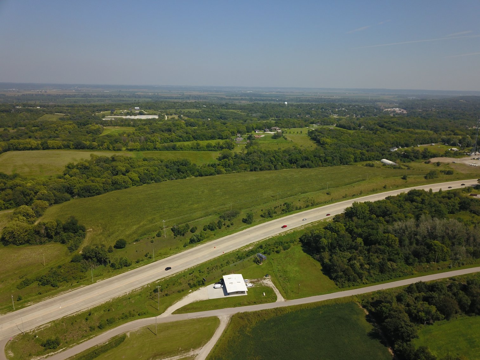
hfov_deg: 67.3
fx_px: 361
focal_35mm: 26
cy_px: 180
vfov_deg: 53.1
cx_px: 240
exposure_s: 1/1842
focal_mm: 4.73
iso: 100
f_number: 2.2
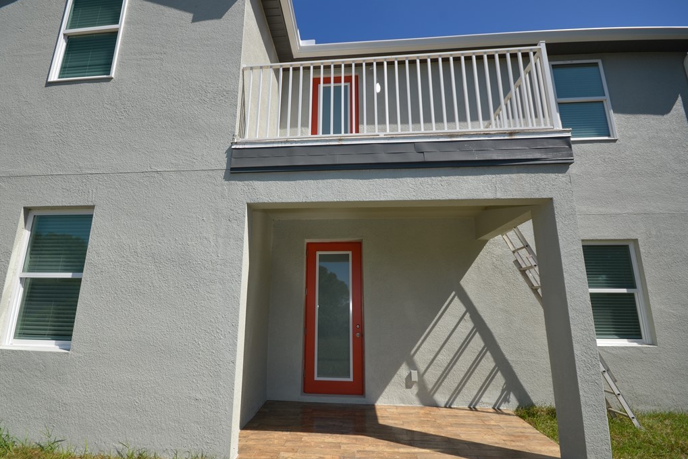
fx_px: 306
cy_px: 234
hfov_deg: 96.7
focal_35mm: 16
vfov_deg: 73.7
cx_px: 329
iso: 100
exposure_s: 1/250
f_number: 9
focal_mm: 10
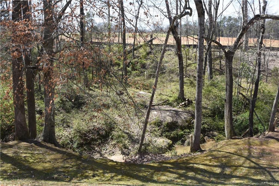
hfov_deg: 53.1
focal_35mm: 36
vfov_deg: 36.8
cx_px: 140
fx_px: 279
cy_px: 93
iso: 100
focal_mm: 24
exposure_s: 1/160
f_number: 6.3
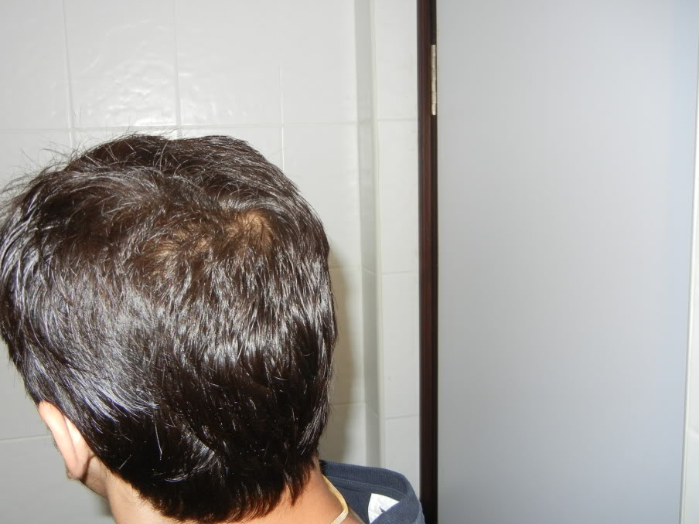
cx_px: 309
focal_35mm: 34
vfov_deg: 41.8
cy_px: 252
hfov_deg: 53.8
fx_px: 687
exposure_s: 1/30
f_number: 3.5
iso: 200
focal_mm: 5.4
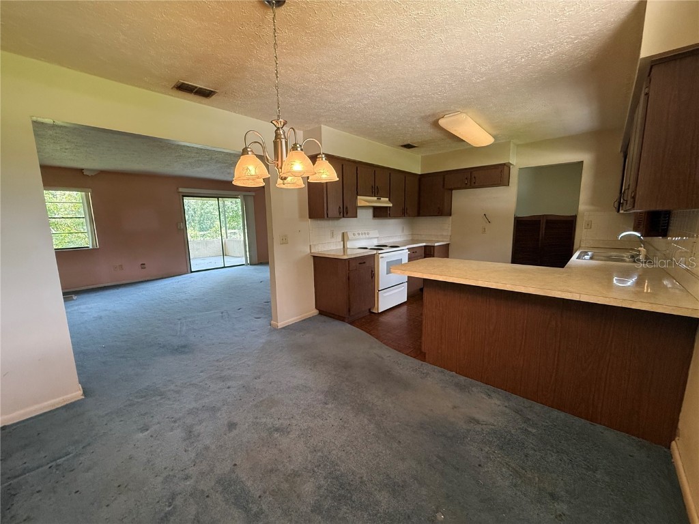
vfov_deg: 85.7
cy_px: 262
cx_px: 350
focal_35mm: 14
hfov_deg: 102.1
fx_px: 283
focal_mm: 2.22
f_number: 2.2
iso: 400
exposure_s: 1/120
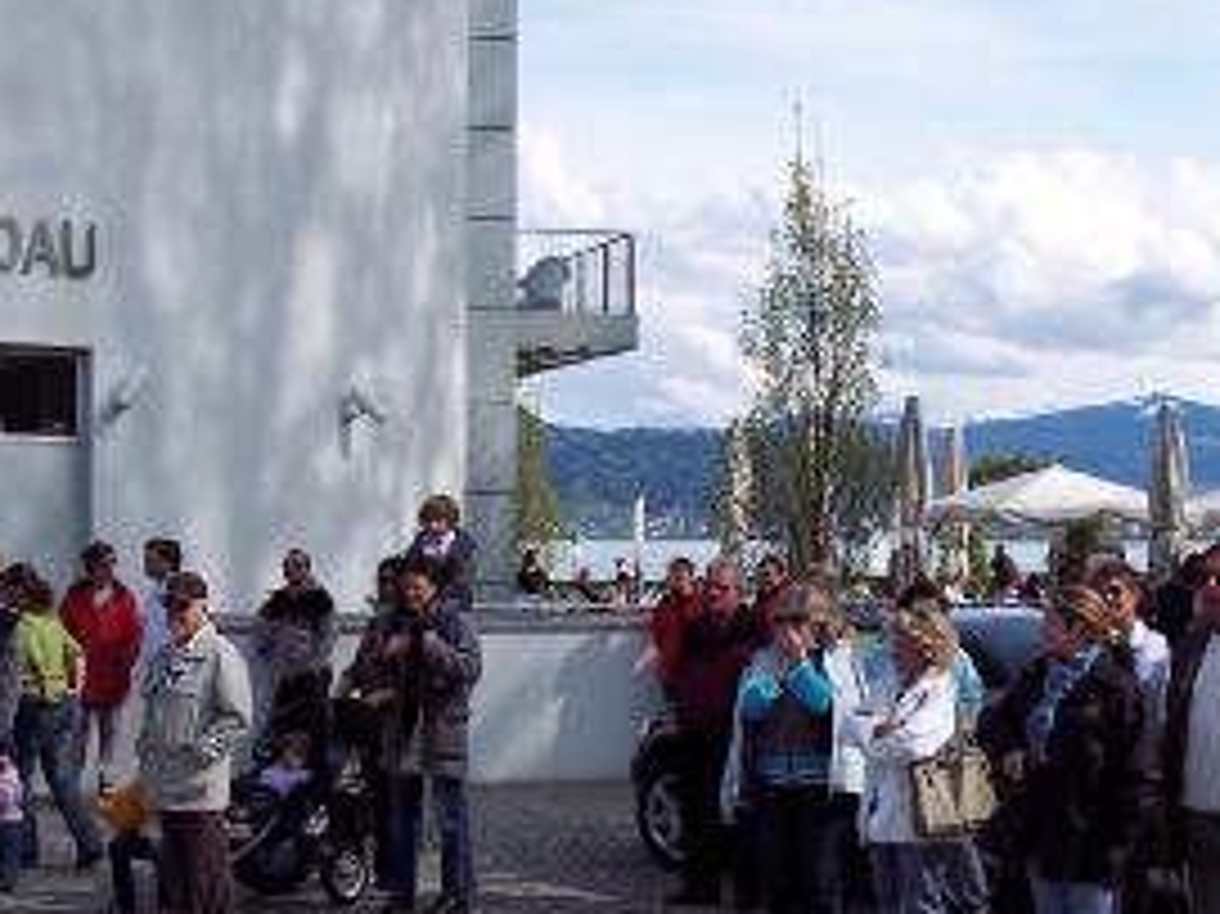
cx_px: 747
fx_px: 2536
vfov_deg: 20.3
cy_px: 642
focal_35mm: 72
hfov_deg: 27.0
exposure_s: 1/750
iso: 100
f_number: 4
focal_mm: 8
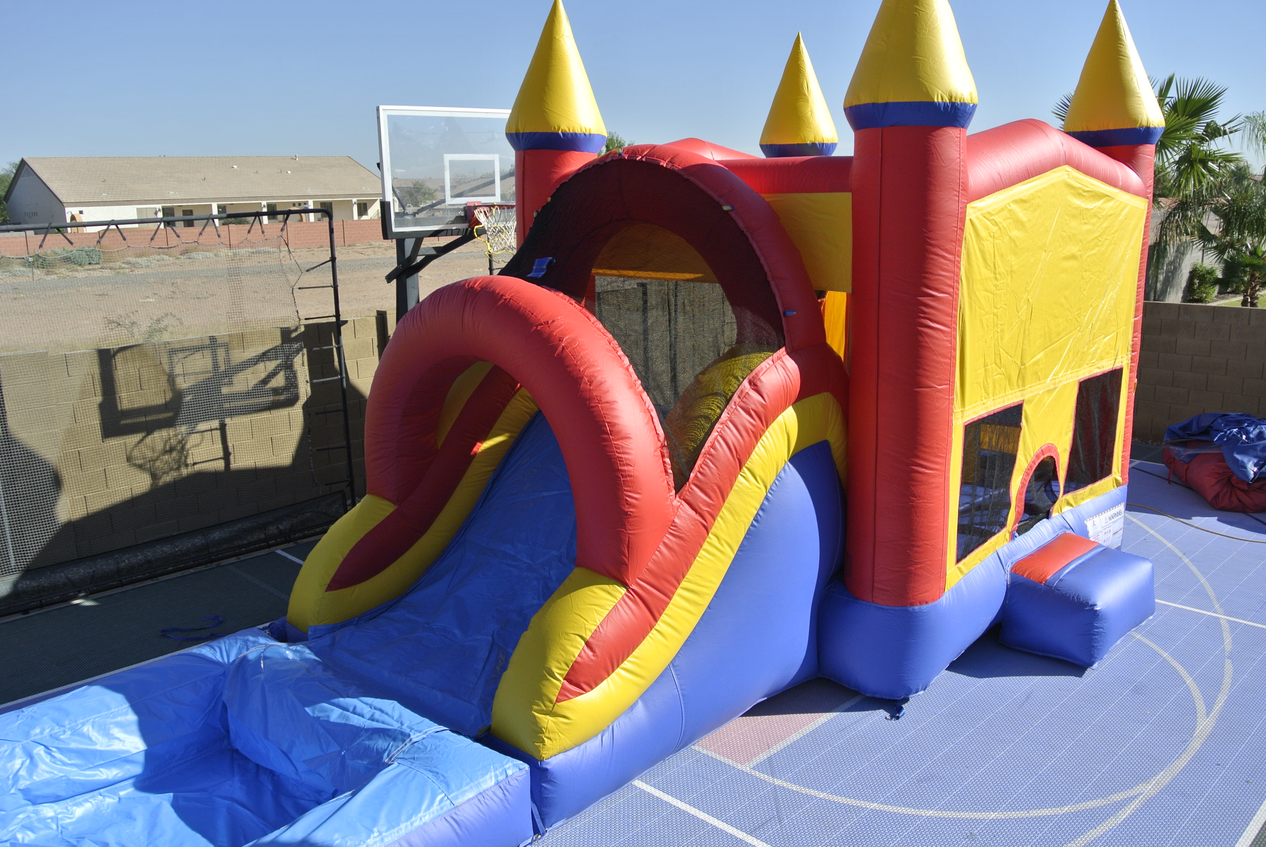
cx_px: 624
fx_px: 1021
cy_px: 445
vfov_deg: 45.1
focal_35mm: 29
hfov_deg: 63.6
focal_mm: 10
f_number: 5
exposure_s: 1/640
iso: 100
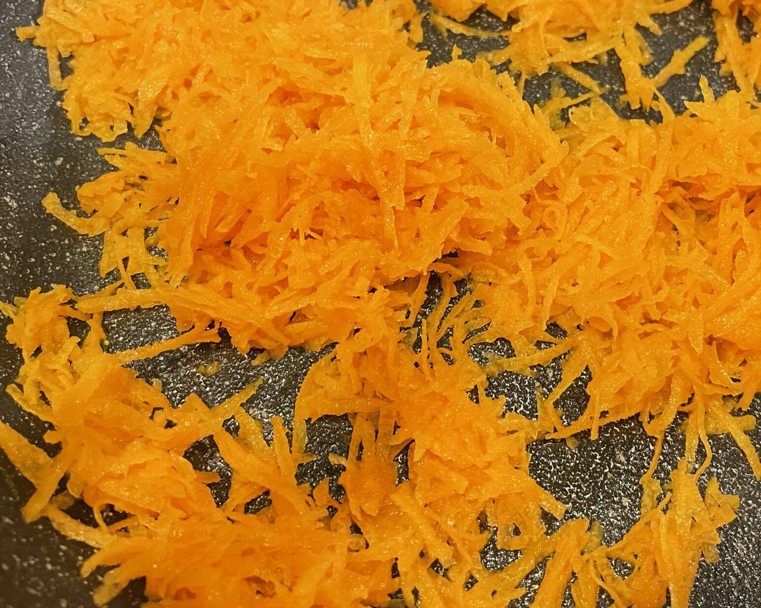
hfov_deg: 43.2
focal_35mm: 42
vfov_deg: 35.5
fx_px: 946
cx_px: 508
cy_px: 239
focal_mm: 4.2
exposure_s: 1/50
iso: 250
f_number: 1.6
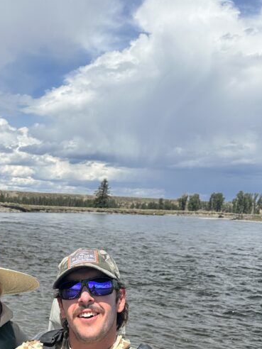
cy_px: 349
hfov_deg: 28.1
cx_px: 28
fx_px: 505
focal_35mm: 50
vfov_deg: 34.7
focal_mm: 6.86
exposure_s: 1/7042
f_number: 1.78
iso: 80
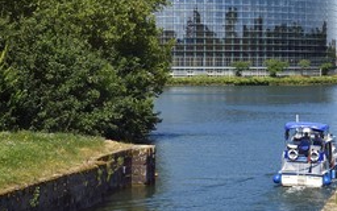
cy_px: 54
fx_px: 1075
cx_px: 229
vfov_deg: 11.2
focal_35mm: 117
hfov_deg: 17.8
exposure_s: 1/320
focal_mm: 70
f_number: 11
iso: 200
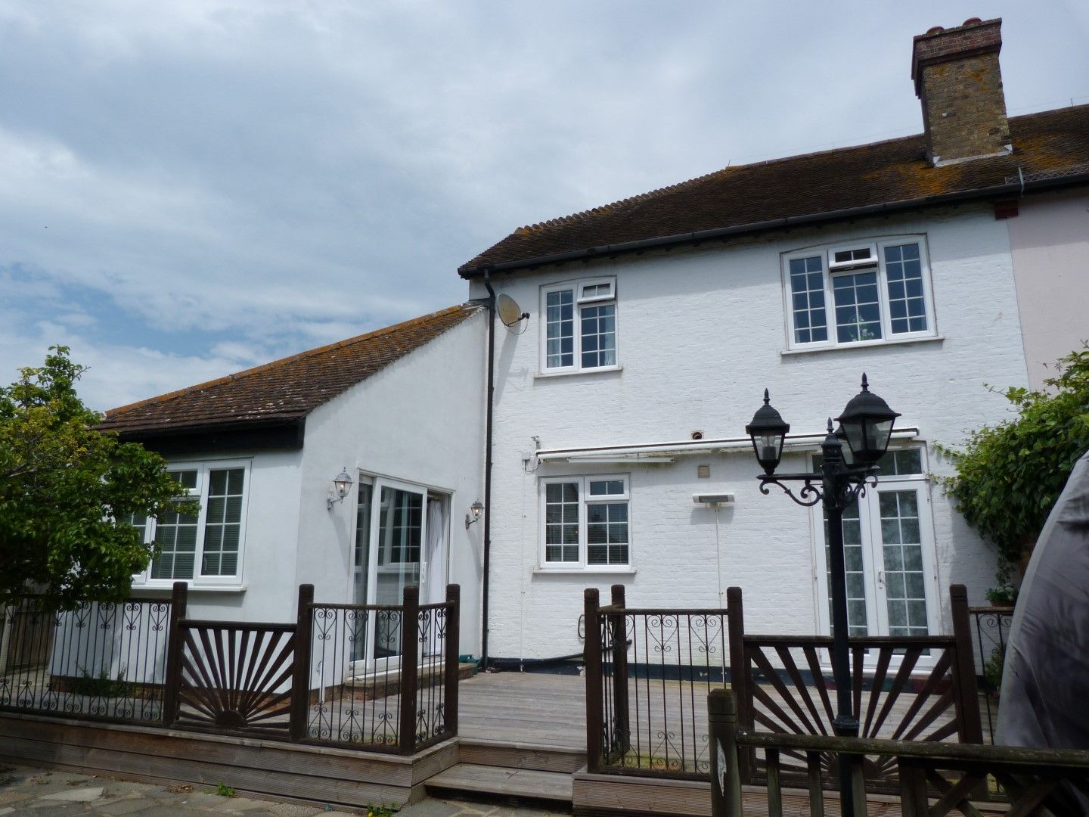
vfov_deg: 54.9
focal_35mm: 25
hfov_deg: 69.4
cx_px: 544
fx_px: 786
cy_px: 408
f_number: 2.8
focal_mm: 4.5
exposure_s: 1/2000
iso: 80
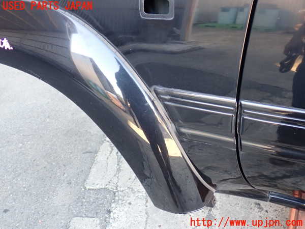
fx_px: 317
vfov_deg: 39.7
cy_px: 114
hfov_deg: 51.4
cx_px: 152
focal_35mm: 36
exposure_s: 1/40
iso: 200
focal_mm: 6.37
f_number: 2.5
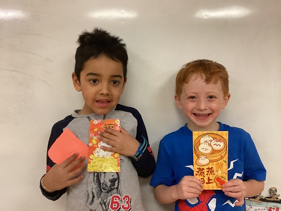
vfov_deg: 45.4
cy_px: 106
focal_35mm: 31
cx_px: 140
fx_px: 252
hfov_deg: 58.4
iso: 400
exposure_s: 1/40
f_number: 2.4
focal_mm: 3.3
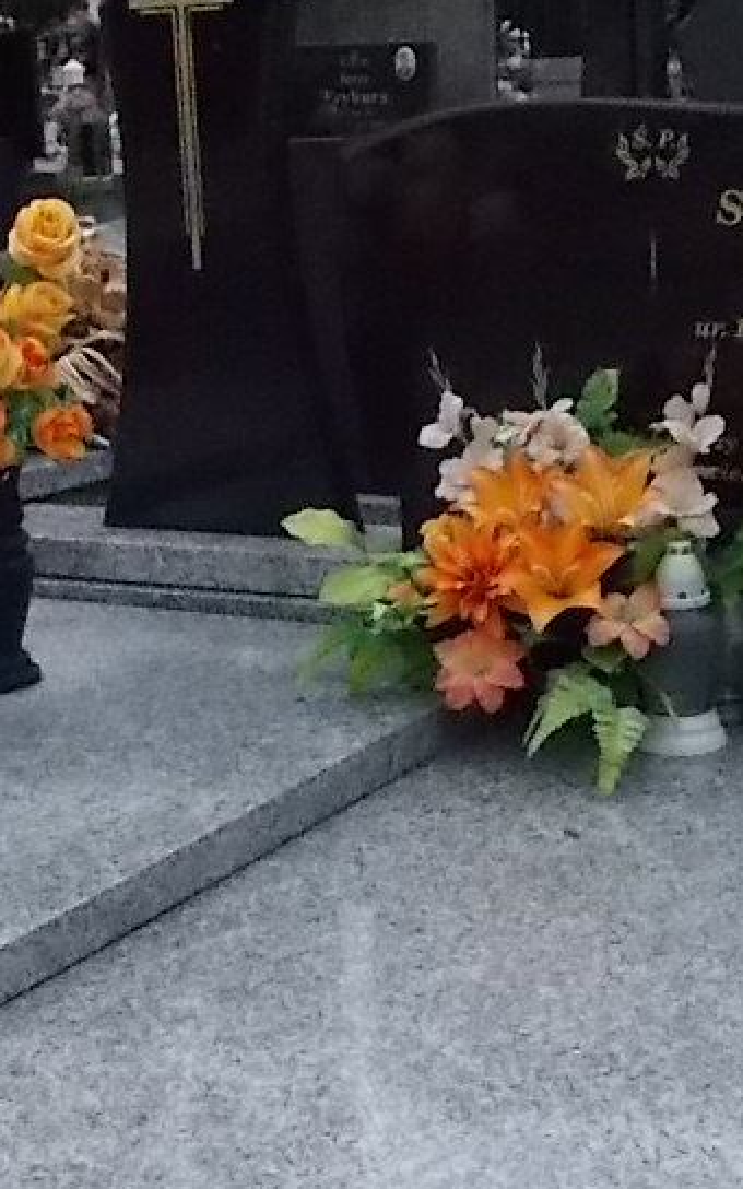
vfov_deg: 25.3
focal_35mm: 81
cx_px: 157
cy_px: 848
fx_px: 2624
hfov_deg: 16.0
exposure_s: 1/1000
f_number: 8
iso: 400
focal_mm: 4.6
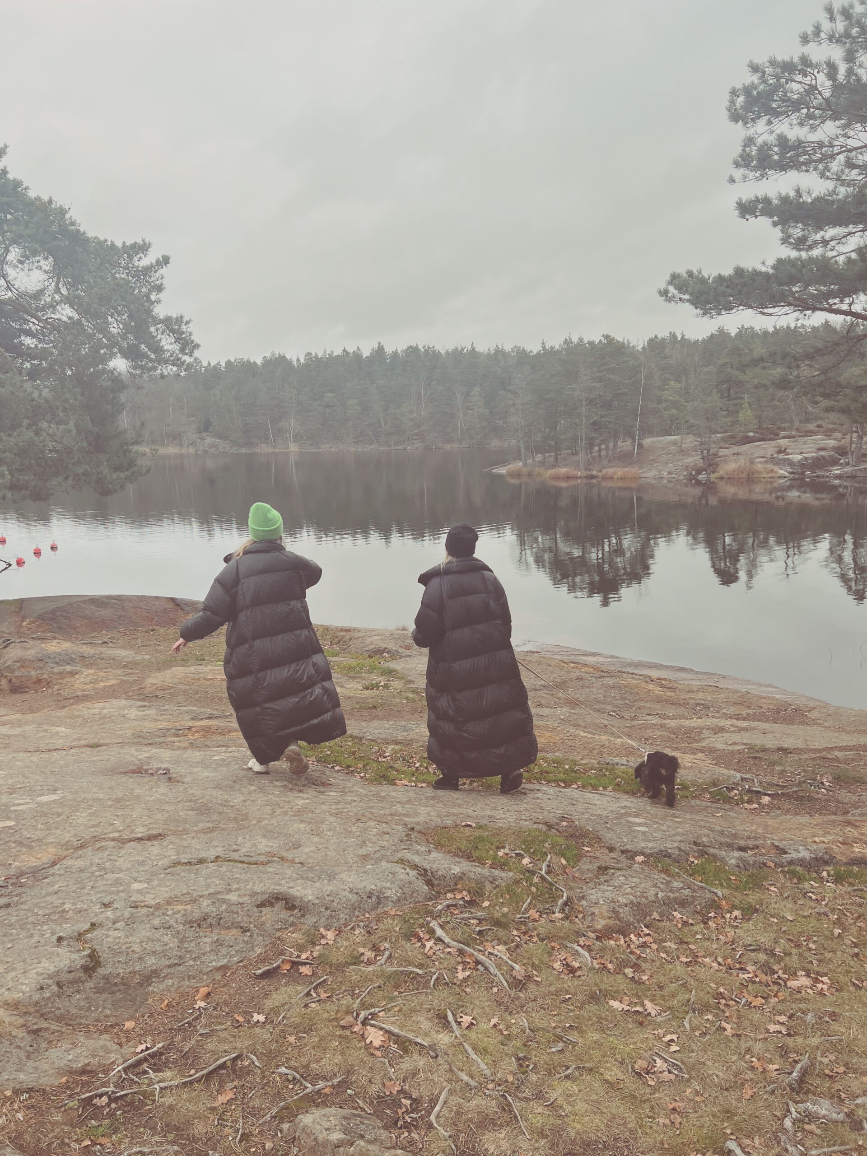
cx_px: 434
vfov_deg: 67.3
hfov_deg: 53.1
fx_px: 868
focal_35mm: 26
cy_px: 578
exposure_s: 1/302
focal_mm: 5.7
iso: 50
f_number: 1.5
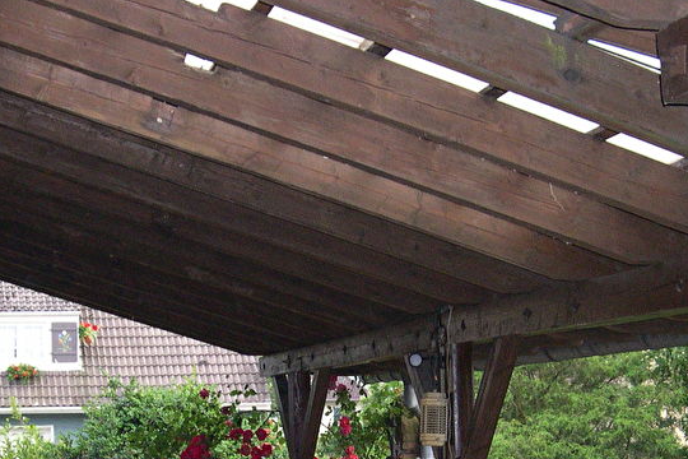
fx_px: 1433
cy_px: 427
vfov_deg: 17.9
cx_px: 303
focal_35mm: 75
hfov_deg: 27.0
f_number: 2.8
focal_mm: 8
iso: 400
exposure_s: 1/60
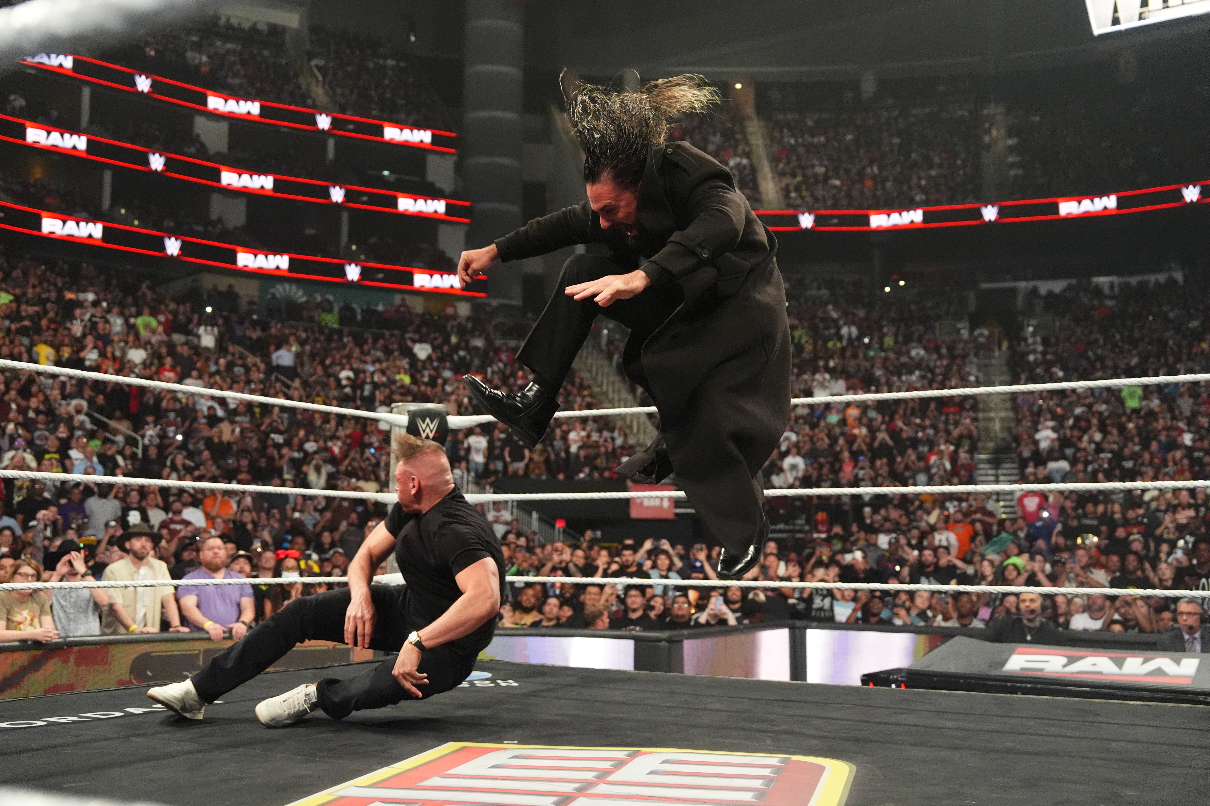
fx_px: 1344
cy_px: 403
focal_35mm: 40
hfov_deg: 48.5
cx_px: 605
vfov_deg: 33.4
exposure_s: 1/640
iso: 6400
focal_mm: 40
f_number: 2.8
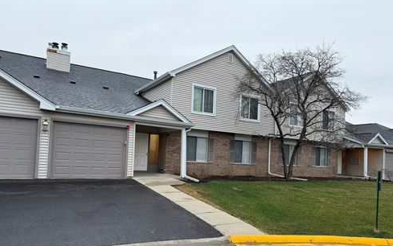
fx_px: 279
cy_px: 148
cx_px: 199
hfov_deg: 70.4
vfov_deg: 47.3
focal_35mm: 26
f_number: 1.78
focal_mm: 6.76
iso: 200
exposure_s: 1/106
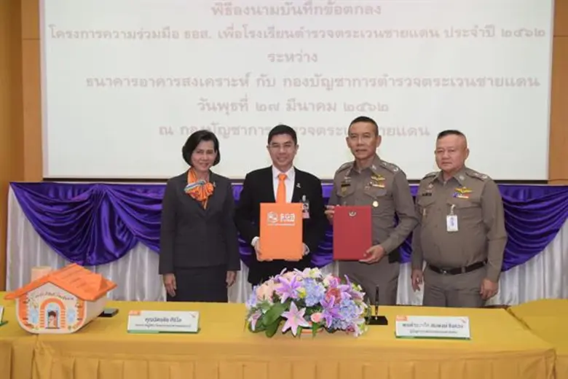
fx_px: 600
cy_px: 190
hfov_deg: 50.7
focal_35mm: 38
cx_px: 284
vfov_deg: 35.1
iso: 4000
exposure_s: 1/400
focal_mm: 38
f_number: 4
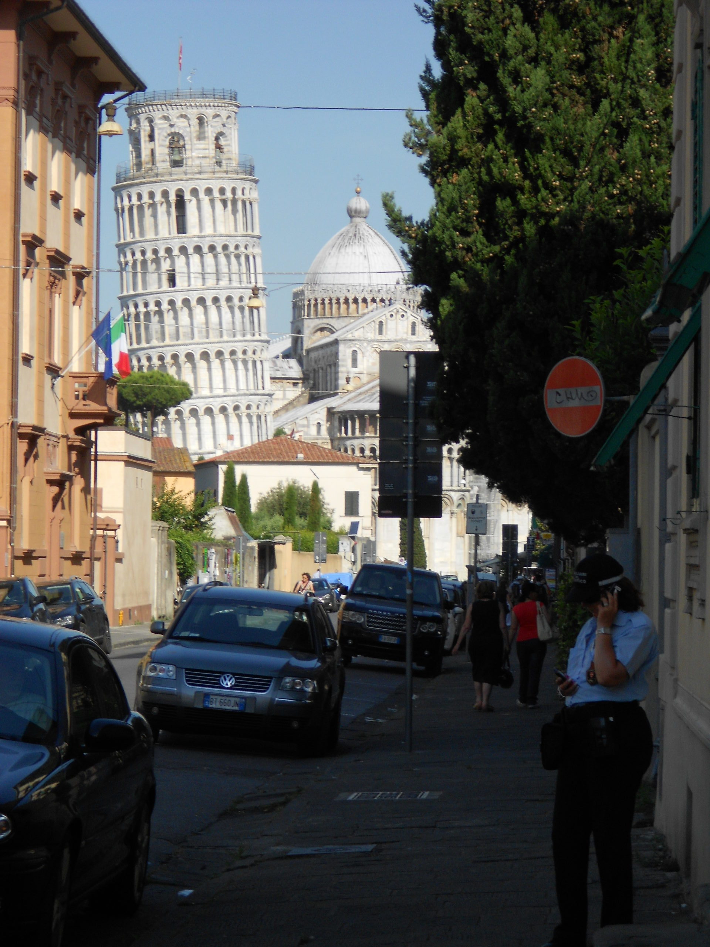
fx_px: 3555
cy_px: 474
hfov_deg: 11.4
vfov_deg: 15.2
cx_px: 355
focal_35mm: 130
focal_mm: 23
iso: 80
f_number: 6.5
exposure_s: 1/320
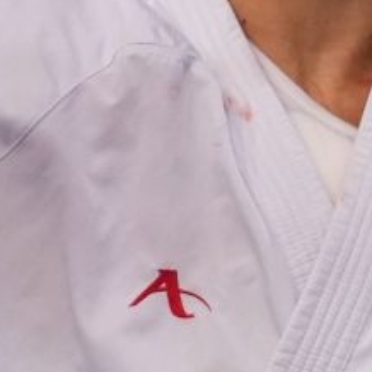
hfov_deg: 0.9
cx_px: 270
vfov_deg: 0.9
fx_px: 24791
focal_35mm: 2039
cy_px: 97
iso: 2000
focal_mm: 194
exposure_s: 1/1000
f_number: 2.8
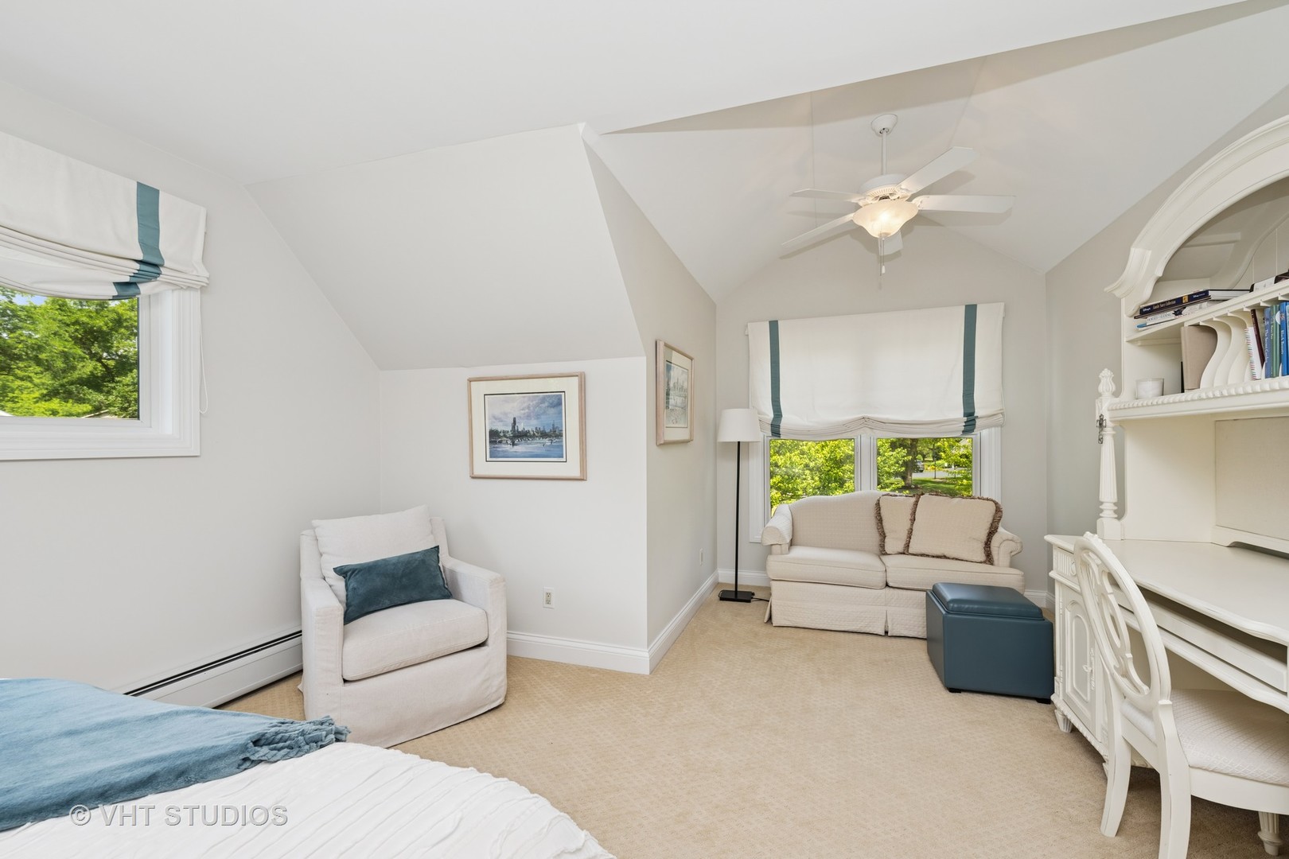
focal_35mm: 15
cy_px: 430
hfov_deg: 100.4
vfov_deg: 77.3
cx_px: 644
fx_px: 537
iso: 200
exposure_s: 1/50
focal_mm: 15
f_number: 8
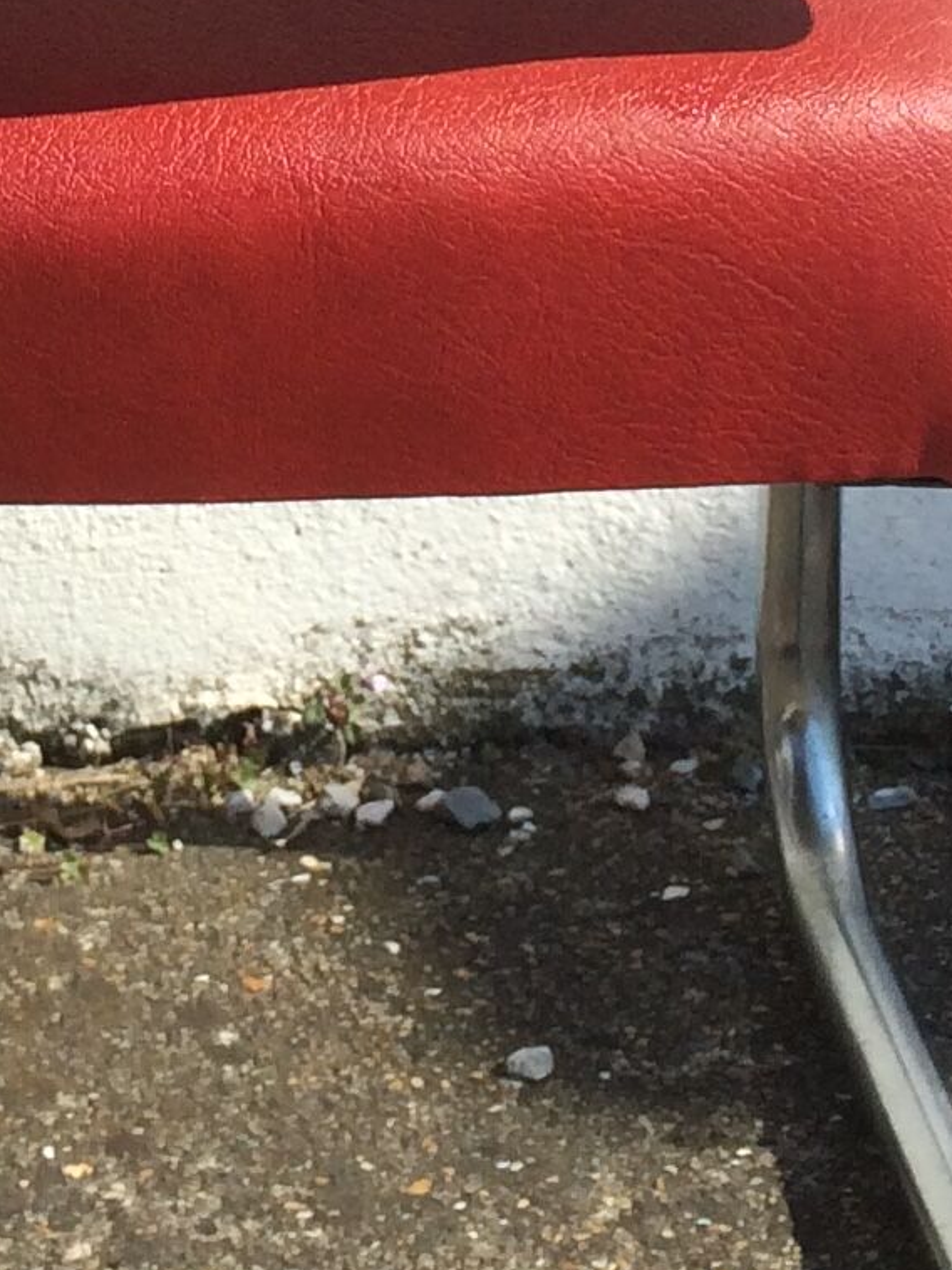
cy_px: -398
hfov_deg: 11.6
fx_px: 4582
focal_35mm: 125
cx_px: -233
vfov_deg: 15.0
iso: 32
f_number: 2.2
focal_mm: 4.15
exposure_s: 1/2283
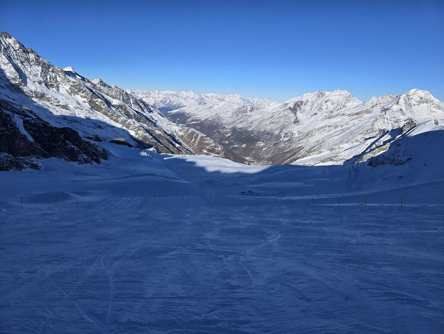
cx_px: 222
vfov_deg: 58.9
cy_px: 167
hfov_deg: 73.9
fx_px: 295
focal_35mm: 23
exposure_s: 1/1406
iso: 12
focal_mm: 6.3
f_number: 1.7
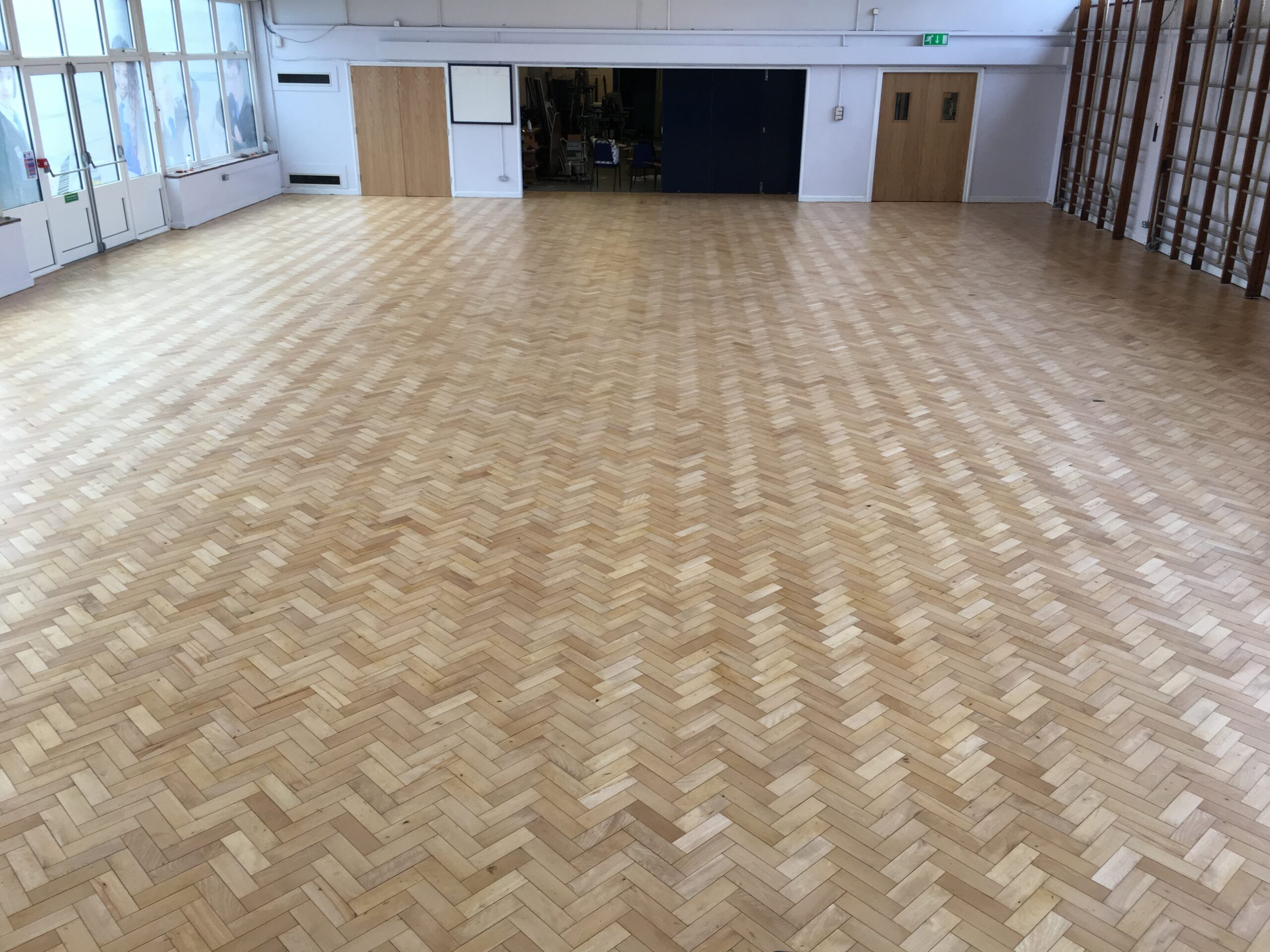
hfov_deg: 61.7
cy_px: 476
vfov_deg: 48.2
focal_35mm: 29
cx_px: 635
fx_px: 1064
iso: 40
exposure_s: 1/100
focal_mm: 4.15
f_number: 2.2
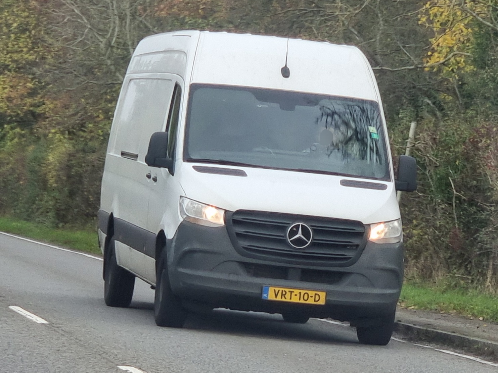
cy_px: 186
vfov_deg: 20.4
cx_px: 249
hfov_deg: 27.0
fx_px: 1036
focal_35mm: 72
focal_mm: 9
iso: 50
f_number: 2.4
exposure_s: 1/286
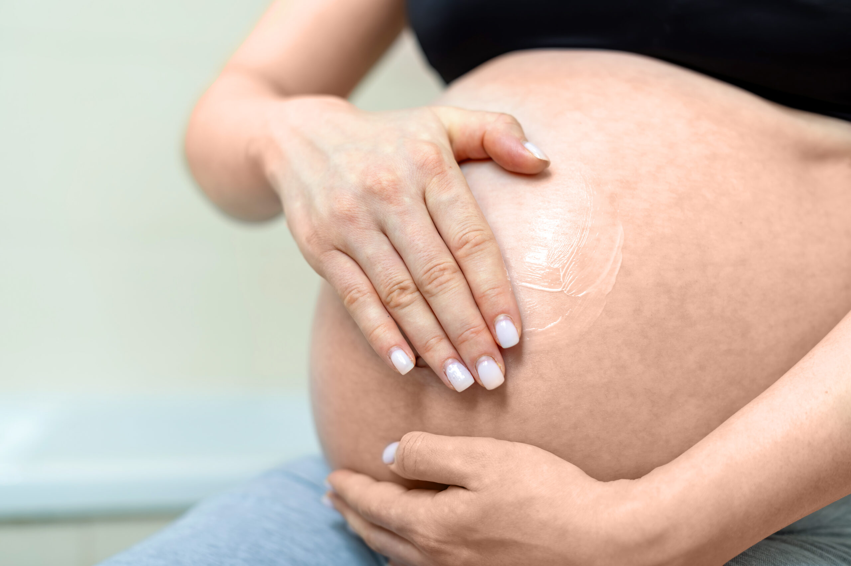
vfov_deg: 27.0
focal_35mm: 50
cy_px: 283
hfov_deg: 39.6
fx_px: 1181
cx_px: 426
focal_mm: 50
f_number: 2.5
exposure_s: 1/200
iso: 80
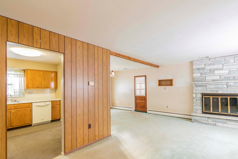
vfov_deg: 67.2
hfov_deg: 89.7
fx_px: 119
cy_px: 87
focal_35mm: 18
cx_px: 132
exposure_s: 1/3
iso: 400
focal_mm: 16
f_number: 9
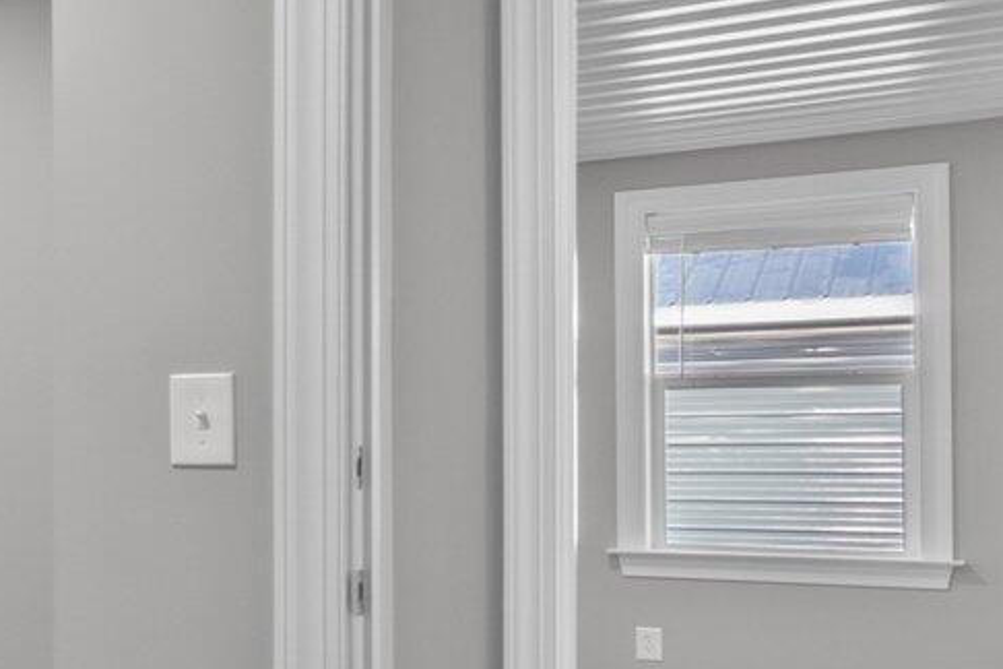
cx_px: -673
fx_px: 1644
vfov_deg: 22.9
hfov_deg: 23.3
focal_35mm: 59
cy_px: 414
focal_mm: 14
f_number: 7.1
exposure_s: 1/2.5
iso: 320
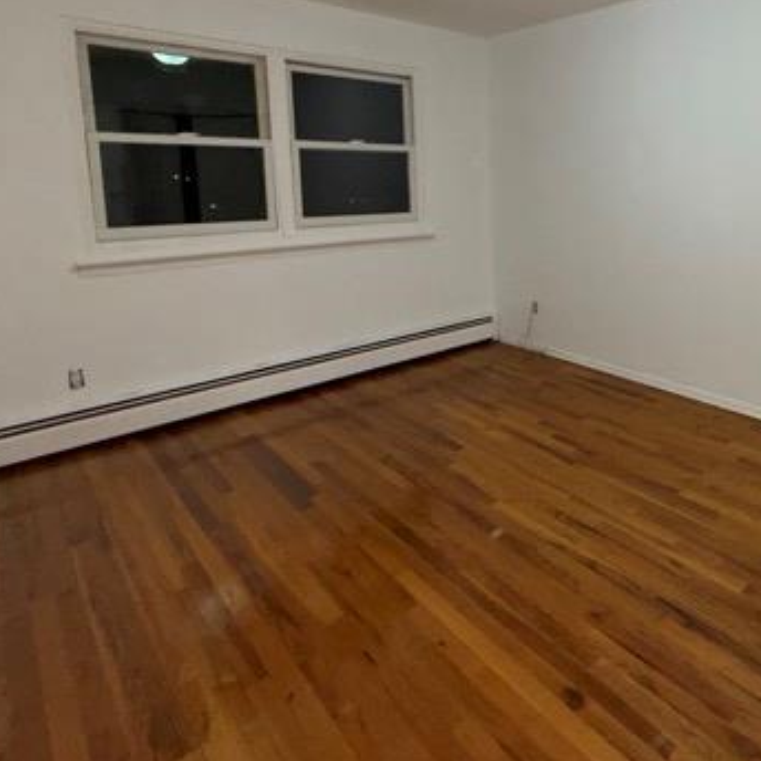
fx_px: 572
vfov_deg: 65.1
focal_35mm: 23
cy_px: 239
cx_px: 661
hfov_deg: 59.0
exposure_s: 1/60
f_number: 2.2
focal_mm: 2.22
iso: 160
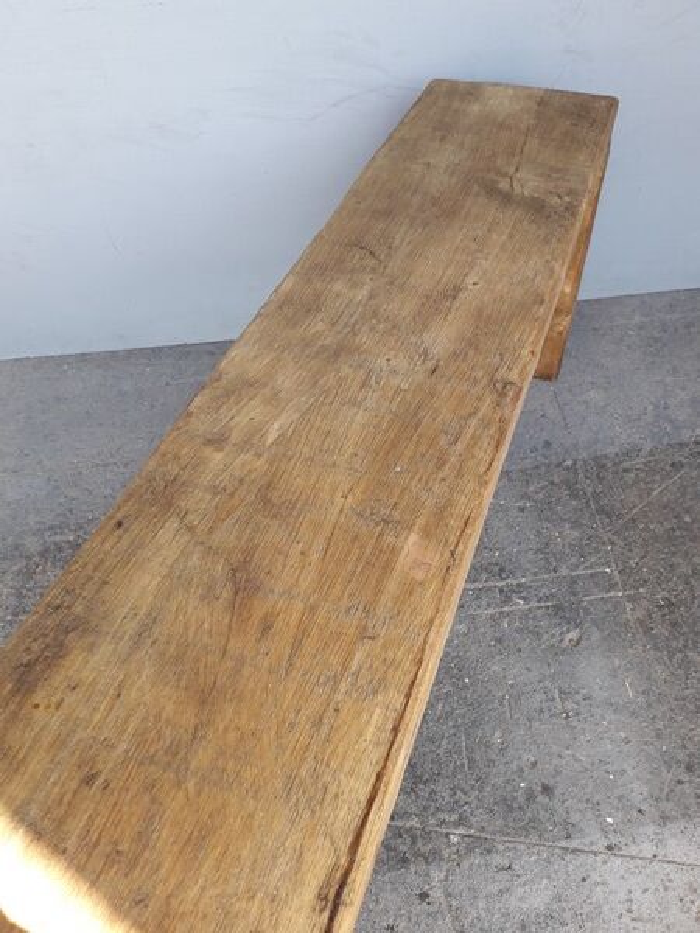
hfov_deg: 51.4
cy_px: 466
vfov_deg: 65.3
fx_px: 728
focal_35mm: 27
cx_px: 350
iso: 40
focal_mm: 3.6
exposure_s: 1/100
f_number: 1.9
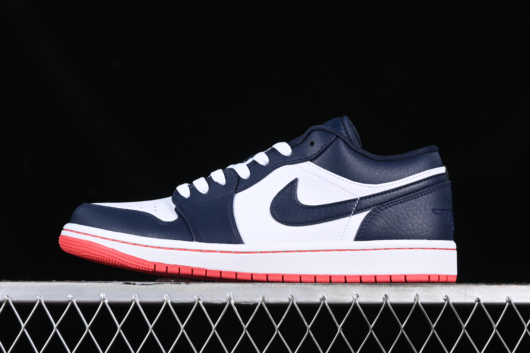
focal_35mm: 75
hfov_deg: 27.0
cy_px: 176
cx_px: 265
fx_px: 1104
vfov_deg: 18.2
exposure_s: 1/60
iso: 160
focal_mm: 50
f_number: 7.1
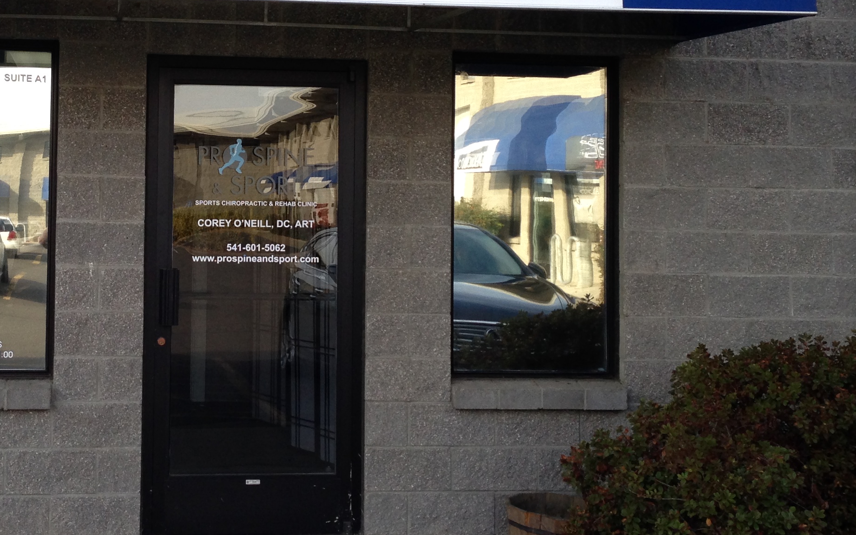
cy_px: 155
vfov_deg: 20.8
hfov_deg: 32.5
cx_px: 234
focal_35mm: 62
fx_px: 1446
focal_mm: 4.12
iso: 64
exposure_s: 1/281
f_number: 2.4
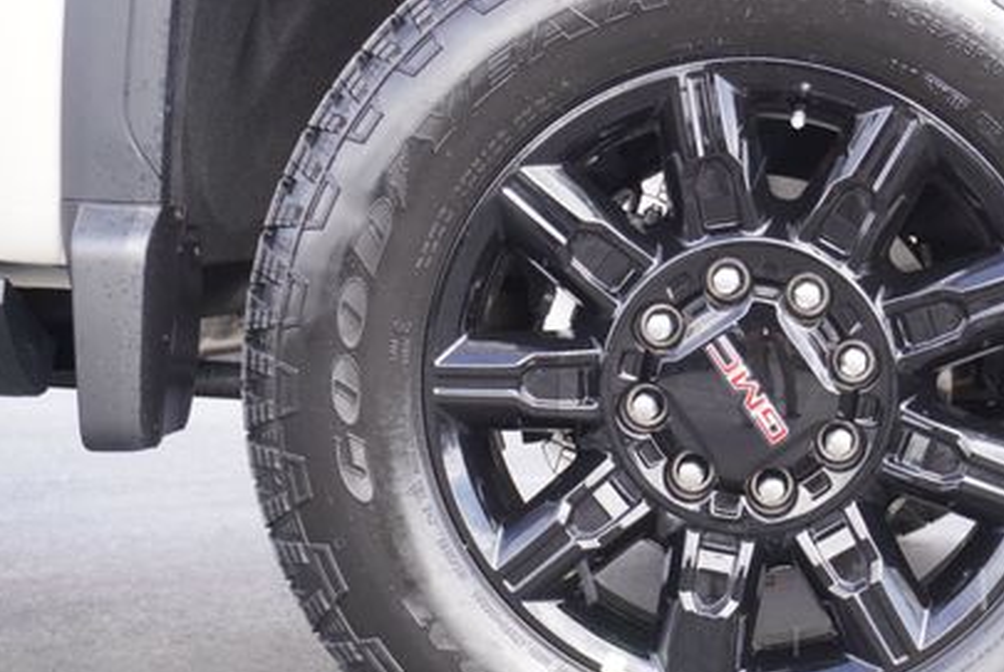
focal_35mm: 88
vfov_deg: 15.6
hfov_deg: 22.9
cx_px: 746
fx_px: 2451
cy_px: 369
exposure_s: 1/60
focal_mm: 37
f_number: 5.6
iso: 160
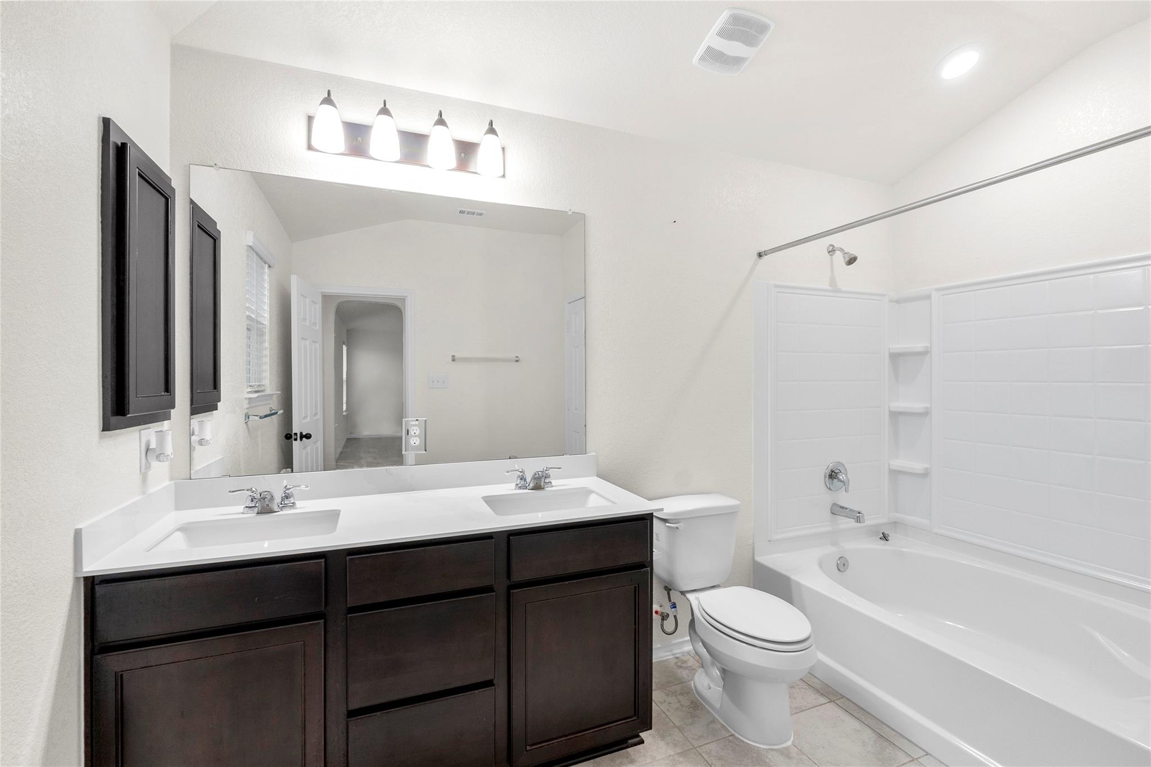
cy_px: 384
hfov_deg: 100.4
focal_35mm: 15
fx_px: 480
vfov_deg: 77.3
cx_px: 576
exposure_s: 1/1.67
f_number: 8
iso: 100
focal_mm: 10
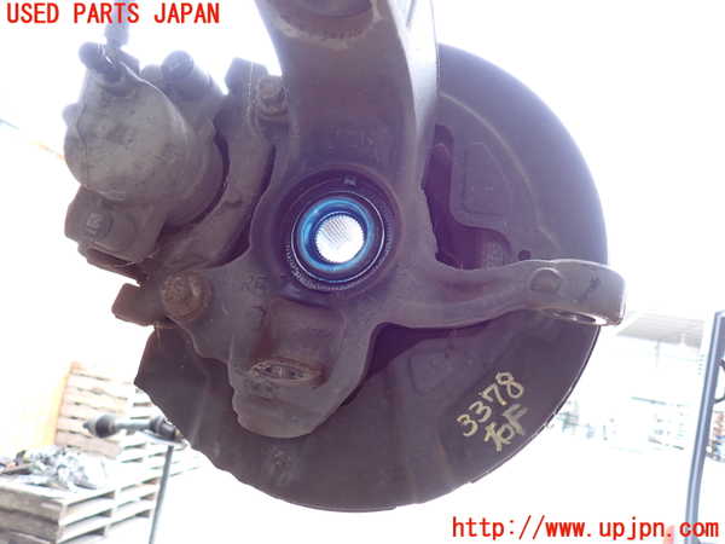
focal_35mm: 25
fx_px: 524
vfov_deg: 54.9
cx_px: 362
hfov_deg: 69.4
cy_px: 272
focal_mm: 4.5
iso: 125
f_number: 2
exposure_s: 1/60
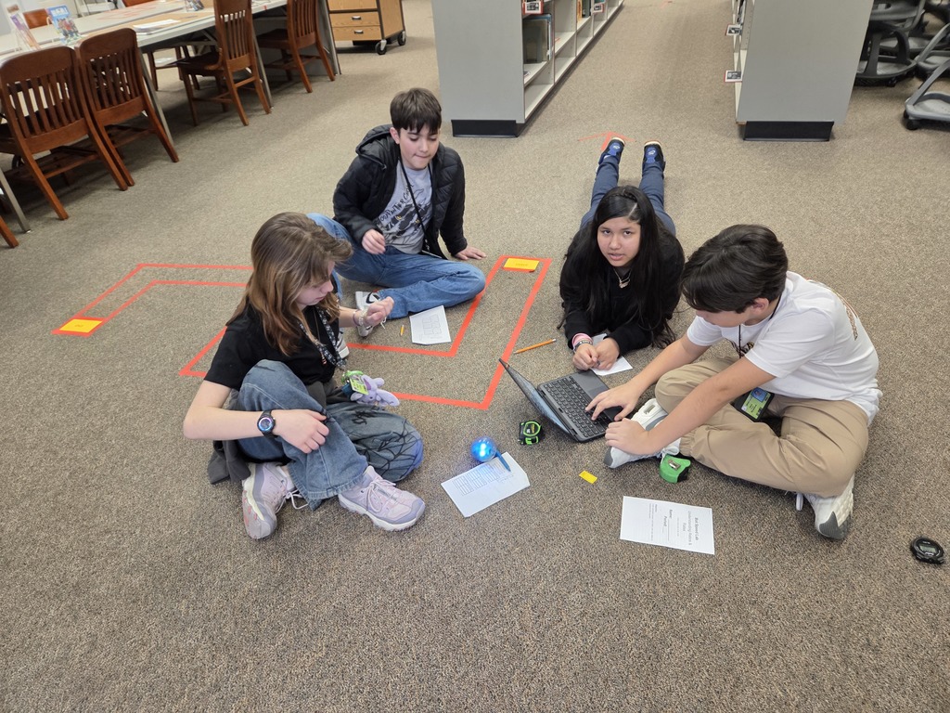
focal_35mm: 23
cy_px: 356
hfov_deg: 73.9
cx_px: 475
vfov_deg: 58.9
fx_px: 631
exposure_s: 1/120
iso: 250
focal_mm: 5.4
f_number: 1.8
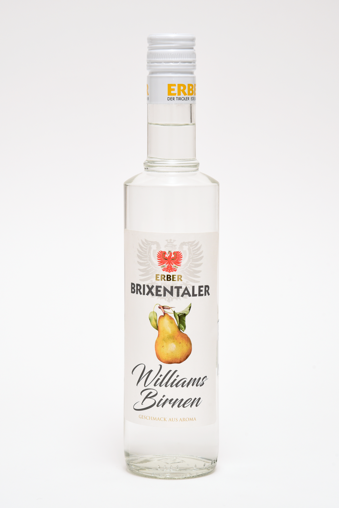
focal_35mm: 120
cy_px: 254
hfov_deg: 11.4
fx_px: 1693
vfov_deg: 17.1
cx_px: 170
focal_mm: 120
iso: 800
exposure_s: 1/200
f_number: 11
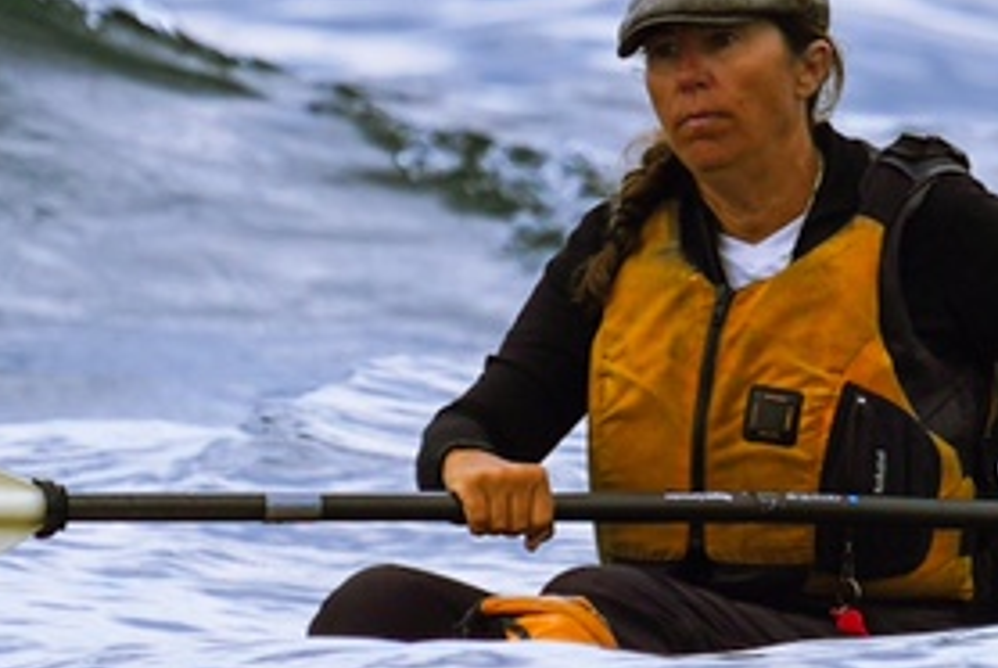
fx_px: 65409
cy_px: -108
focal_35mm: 2357
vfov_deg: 0.6
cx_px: 255
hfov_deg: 0.9
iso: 200
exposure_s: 1/500
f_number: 6.3
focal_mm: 512
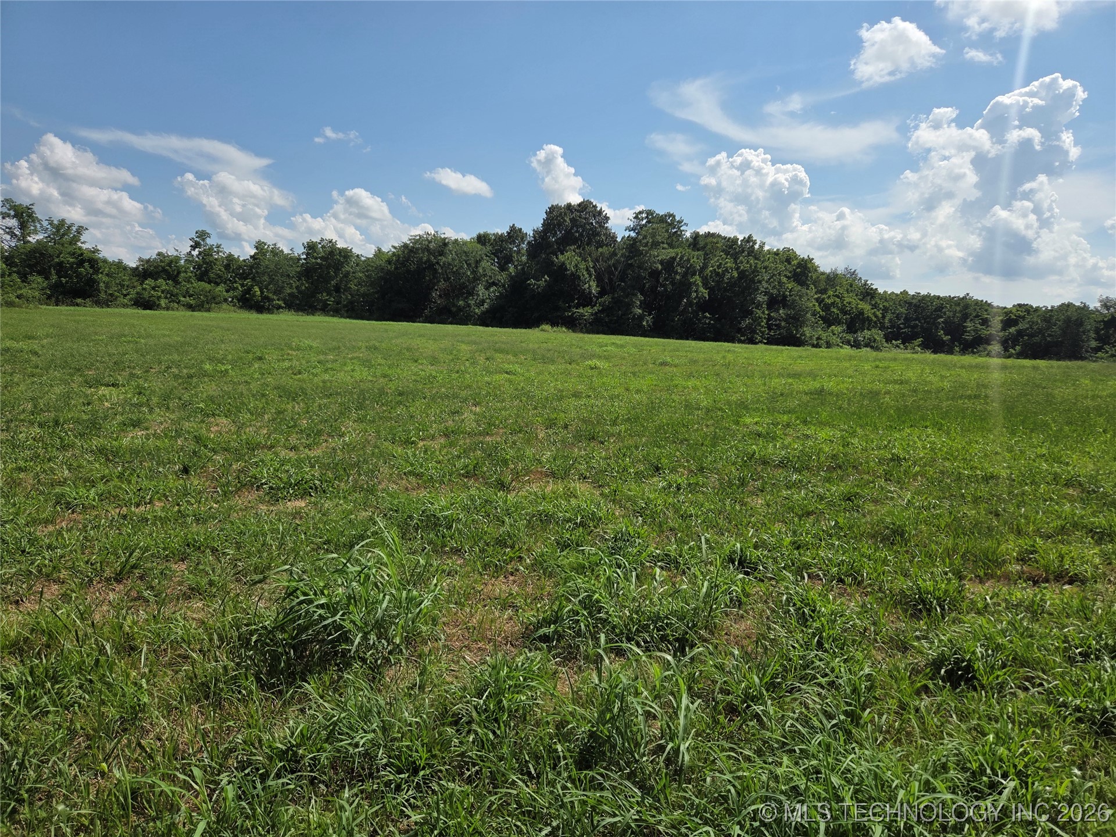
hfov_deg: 73.9
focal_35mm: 23
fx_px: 742
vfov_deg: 58.9
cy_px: 418
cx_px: 558
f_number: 1.8
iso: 80
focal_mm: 5.4
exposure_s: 1/7599
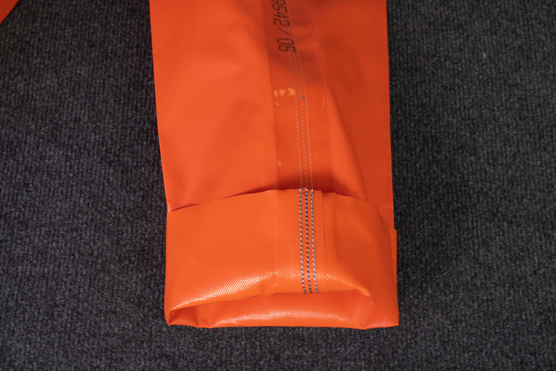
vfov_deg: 35.9
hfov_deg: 51.9
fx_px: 571
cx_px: 278
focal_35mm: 37
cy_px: 186
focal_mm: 37
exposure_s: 1/400
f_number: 8
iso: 1000
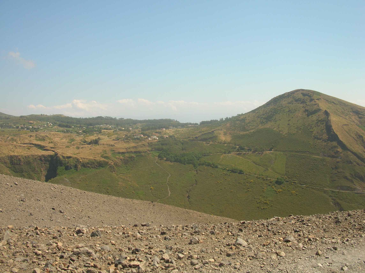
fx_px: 369
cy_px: 136
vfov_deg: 40.6
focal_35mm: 35
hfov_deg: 52.7
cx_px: 182
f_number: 5.6
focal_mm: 5.8
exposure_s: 1/306
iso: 50
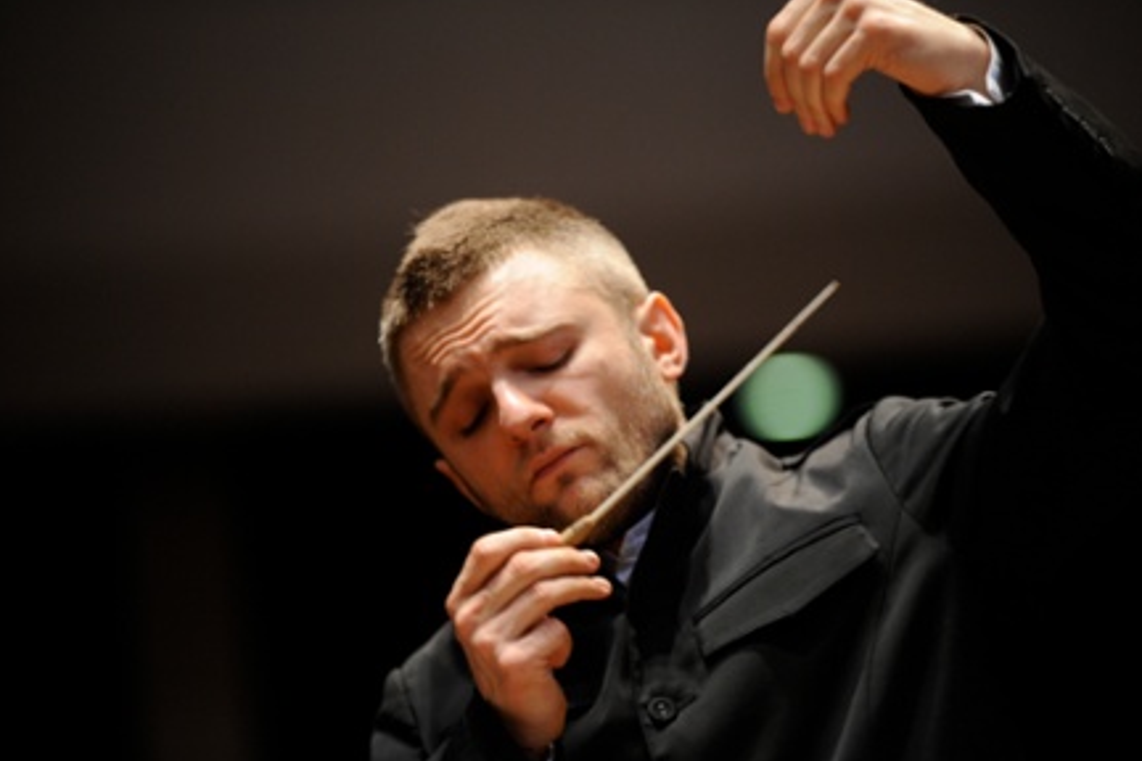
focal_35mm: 213
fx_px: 6756
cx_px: 603
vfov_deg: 6.4
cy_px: 391
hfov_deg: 9.7
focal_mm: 200
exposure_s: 1/200
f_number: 2.8
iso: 1600
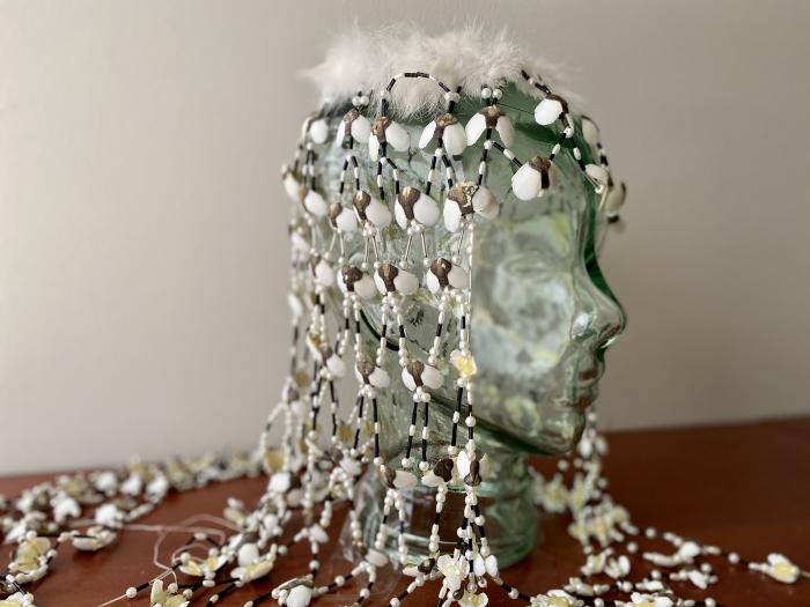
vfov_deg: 53.1
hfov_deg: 67.3
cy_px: 304
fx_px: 608
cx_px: 405
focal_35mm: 26
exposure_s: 1/60
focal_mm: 4.25
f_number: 1.8
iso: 160
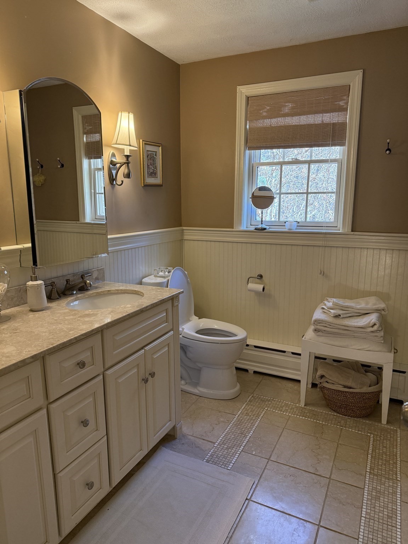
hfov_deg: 56.8
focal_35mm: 24
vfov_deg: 71.6
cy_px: 272
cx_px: 204
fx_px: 377
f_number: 1.78
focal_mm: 6.76
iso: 200
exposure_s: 1/60
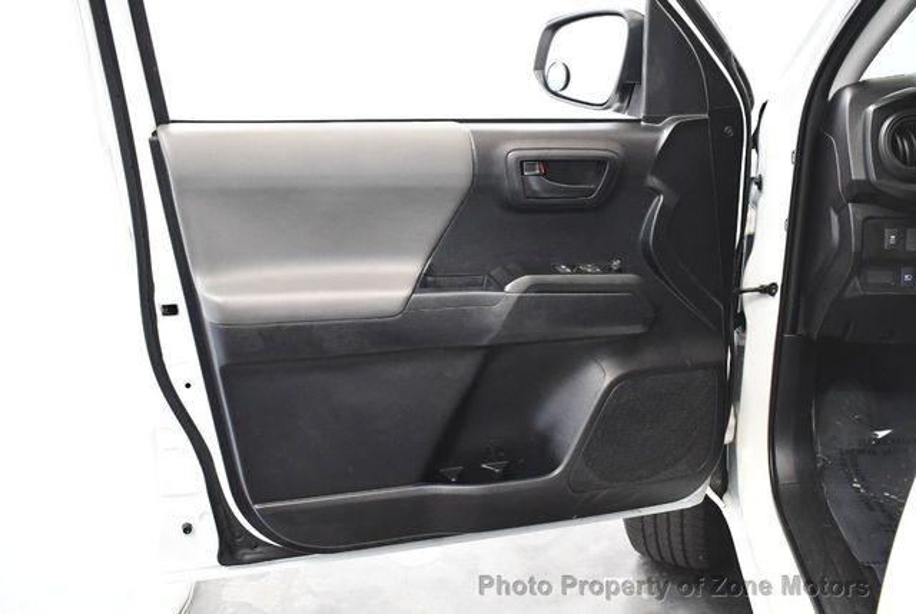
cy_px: 307
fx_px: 917
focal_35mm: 36
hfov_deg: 53.1
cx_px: 458
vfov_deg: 37.0
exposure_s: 1/100
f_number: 3.5
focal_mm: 18
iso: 3200
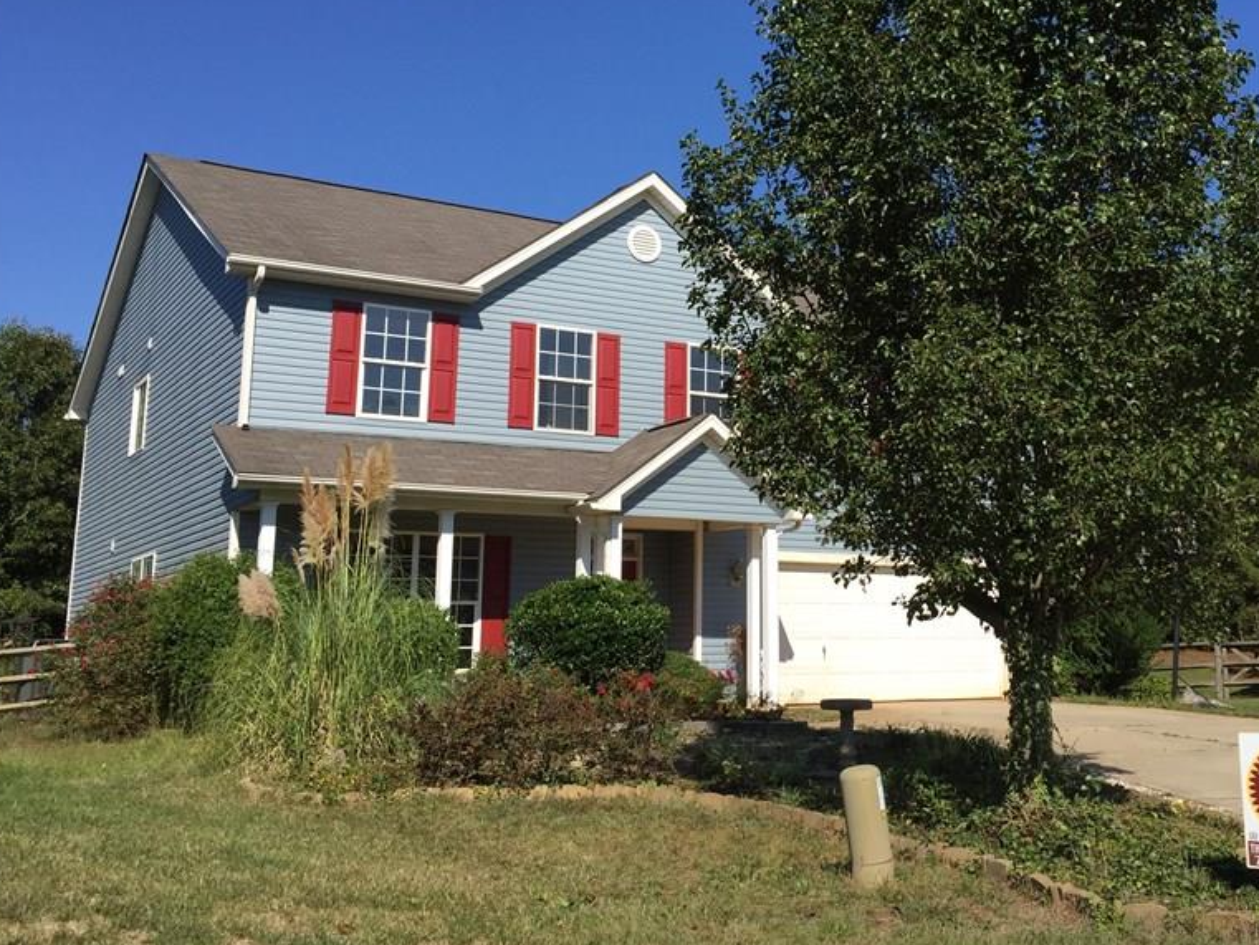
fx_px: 1419
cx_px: 822
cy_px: 351
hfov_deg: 47.2
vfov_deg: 36.6
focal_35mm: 39
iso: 32
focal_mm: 4.15
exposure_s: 1/2083
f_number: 2.2
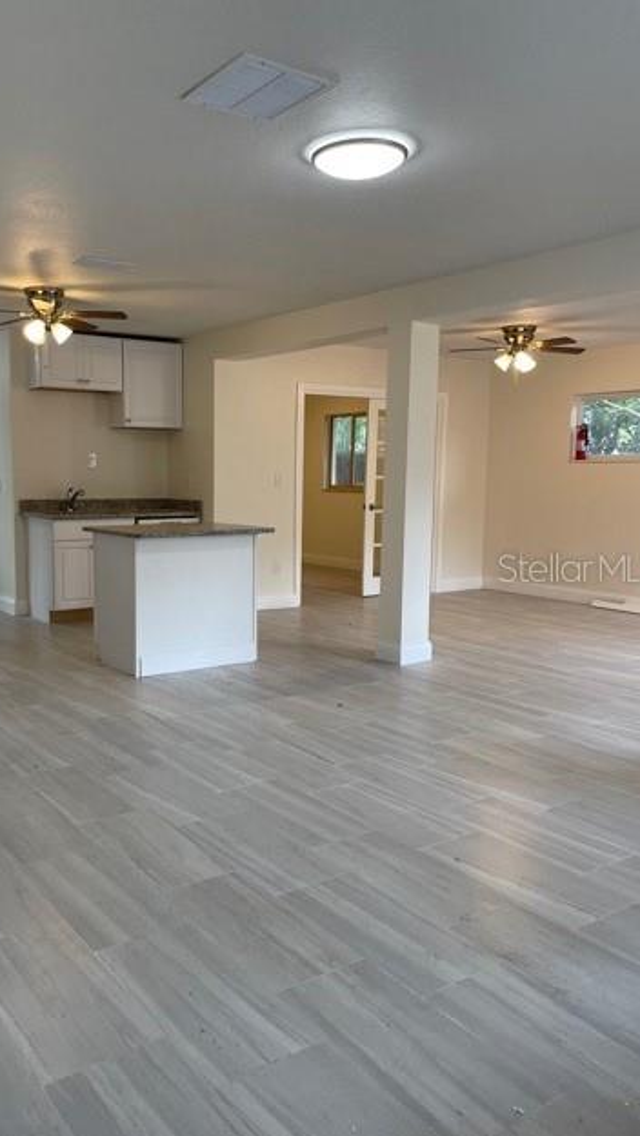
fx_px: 874
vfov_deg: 66.1
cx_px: 233
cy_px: 567
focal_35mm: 29
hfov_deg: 39.9
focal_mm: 5.1
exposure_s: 1/120
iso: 80
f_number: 1.6
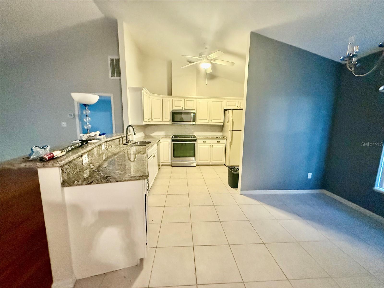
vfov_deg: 85.7
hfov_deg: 102.1
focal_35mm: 14
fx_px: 155
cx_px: 192
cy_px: 144
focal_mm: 2.22
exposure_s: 1/60
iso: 800
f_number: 2.2
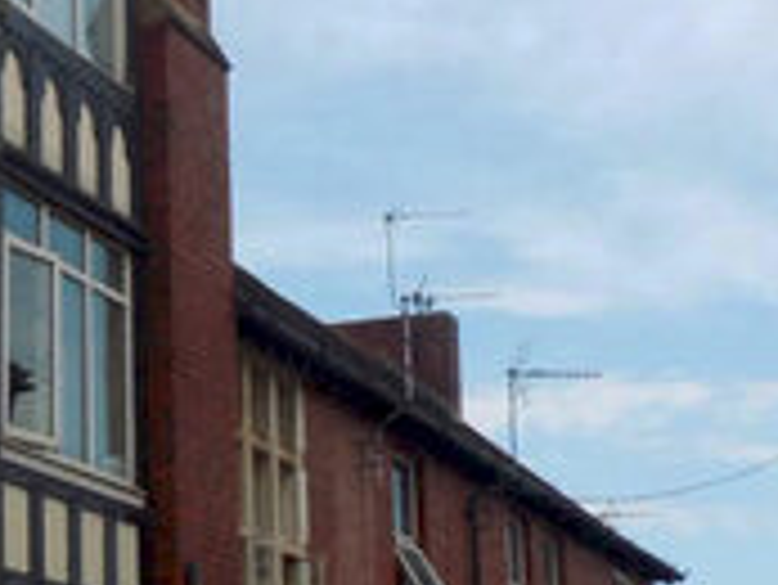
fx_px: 2092
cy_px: 520
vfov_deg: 15.7
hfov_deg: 20.2
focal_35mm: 93
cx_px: -54
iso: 80
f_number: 3.1
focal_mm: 4
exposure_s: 1/640
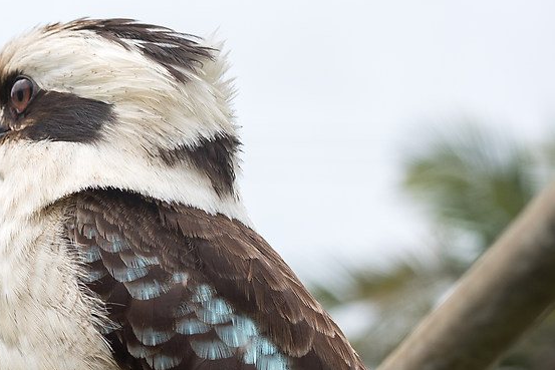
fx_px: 2344
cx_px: -133
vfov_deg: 9.0
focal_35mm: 152
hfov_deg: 13.1
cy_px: 327
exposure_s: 1/1000
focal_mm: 35
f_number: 4.5
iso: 100
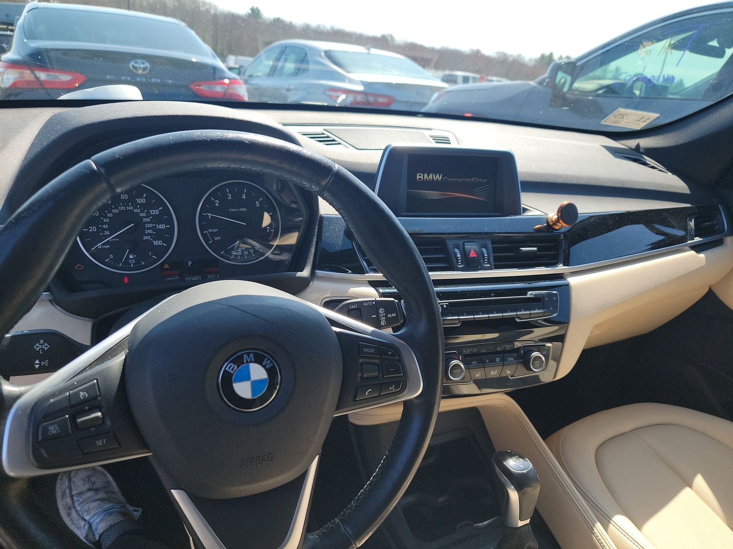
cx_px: 366
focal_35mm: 24
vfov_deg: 56.8
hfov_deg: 71.6
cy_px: 274
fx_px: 508
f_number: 1.8
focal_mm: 6.7
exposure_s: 1/263
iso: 50
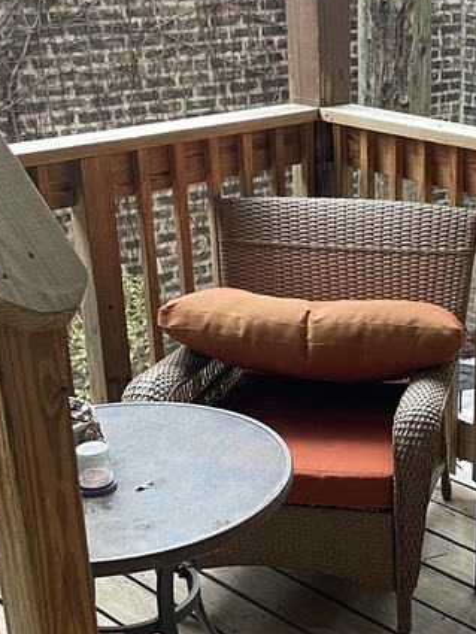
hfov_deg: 21.7
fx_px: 1209
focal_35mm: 66
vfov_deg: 29.2
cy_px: 403
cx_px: 439
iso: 125
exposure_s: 1/60
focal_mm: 4.2
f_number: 1.6
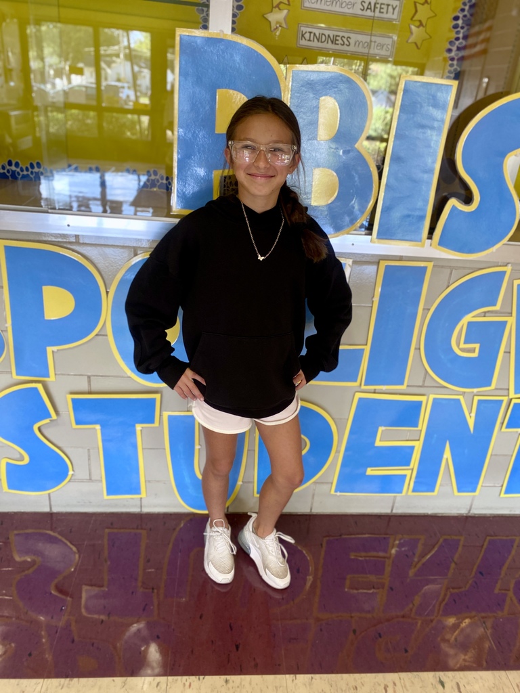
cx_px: 260
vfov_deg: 67.3
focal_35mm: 26
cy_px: 346
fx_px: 521
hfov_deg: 53.1
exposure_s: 1/60
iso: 125
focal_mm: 4.25
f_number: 1.8
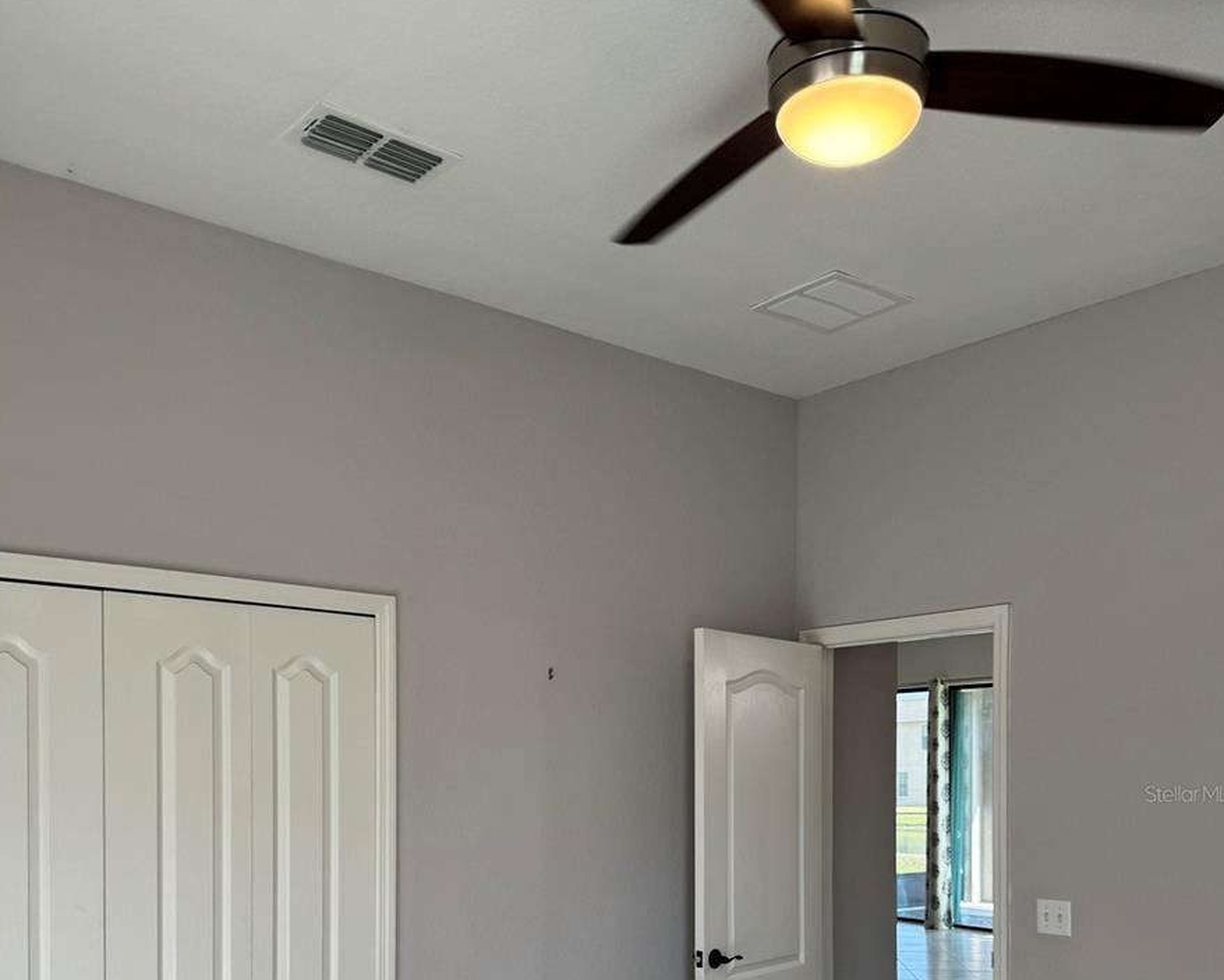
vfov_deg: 43.5
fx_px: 1160
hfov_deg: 55.6
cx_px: 616
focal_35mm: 32
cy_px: 793
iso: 100
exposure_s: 1/152
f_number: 1.78
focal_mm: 6.76
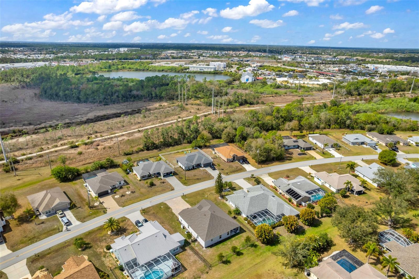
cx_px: 210
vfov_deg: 57.2
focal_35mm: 22
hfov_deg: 78.6
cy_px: 140
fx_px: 256
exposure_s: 1/2000
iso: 110
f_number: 2.8
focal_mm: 8.38
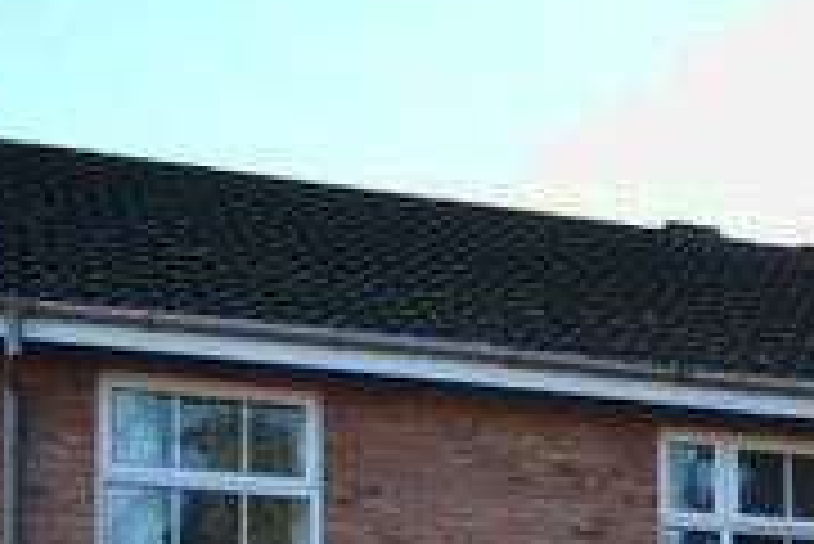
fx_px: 1833
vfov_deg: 15.1
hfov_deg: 23.7
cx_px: 859
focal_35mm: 81
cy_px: 906
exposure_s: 1/60
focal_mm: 14
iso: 100
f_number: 8
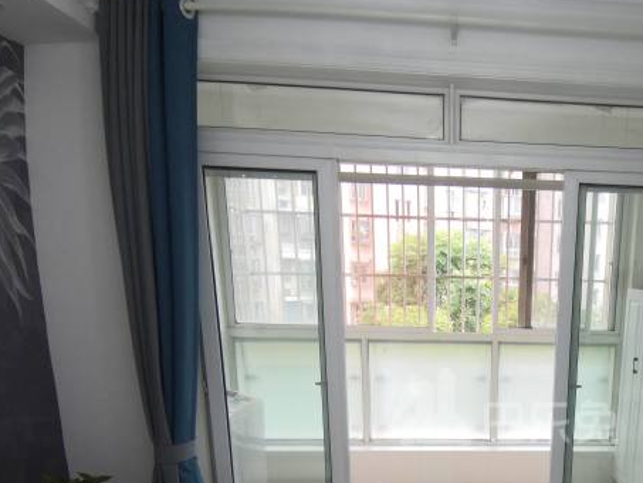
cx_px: 505
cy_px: 408
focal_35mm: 30
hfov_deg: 56.1
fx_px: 557
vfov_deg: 43.8
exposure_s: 1/50
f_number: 2.2
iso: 80
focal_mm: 2.26
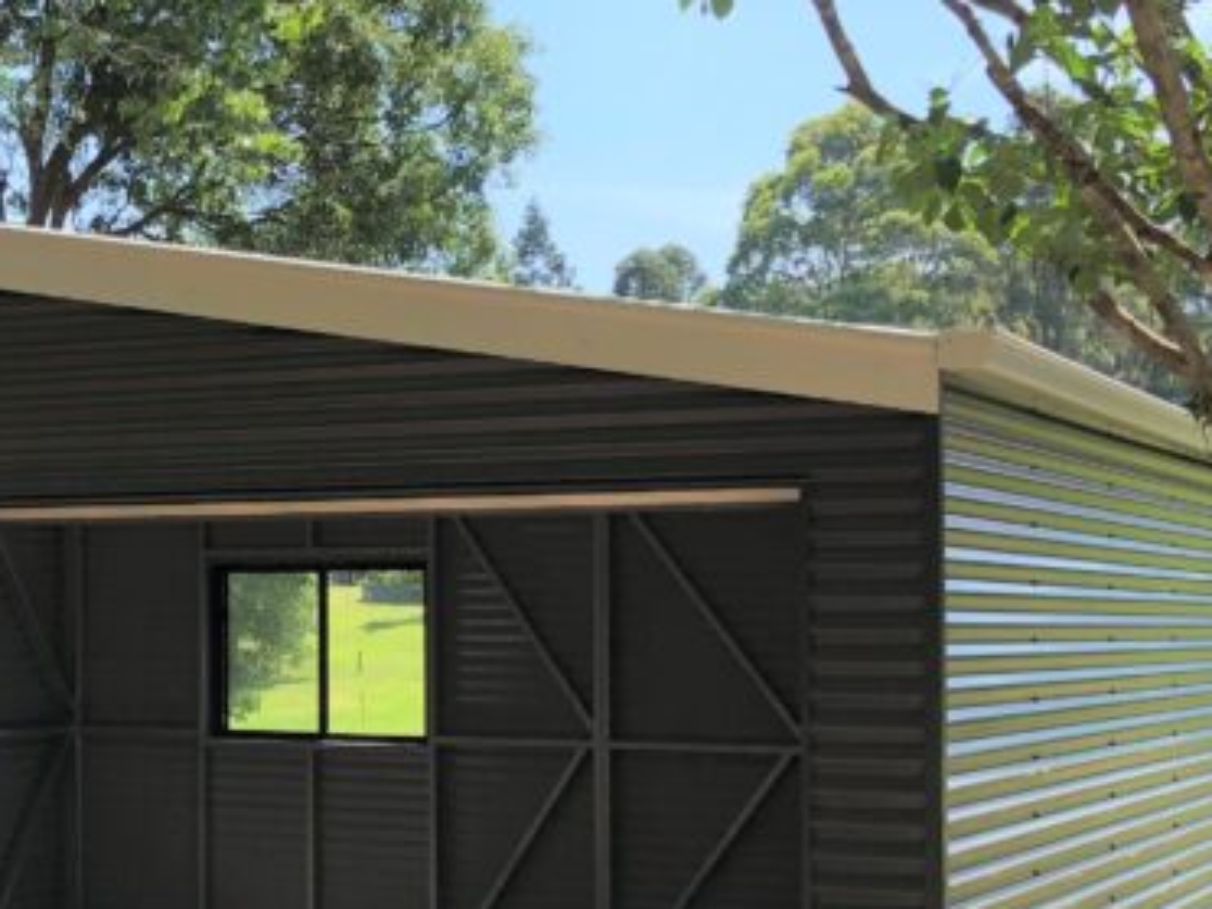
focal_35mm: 77
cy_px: 573
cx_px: 91
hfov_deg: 24.5
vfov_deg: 19.1
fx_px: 2696
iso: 20
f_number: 1.8
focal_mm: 3.99
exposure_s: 1/592
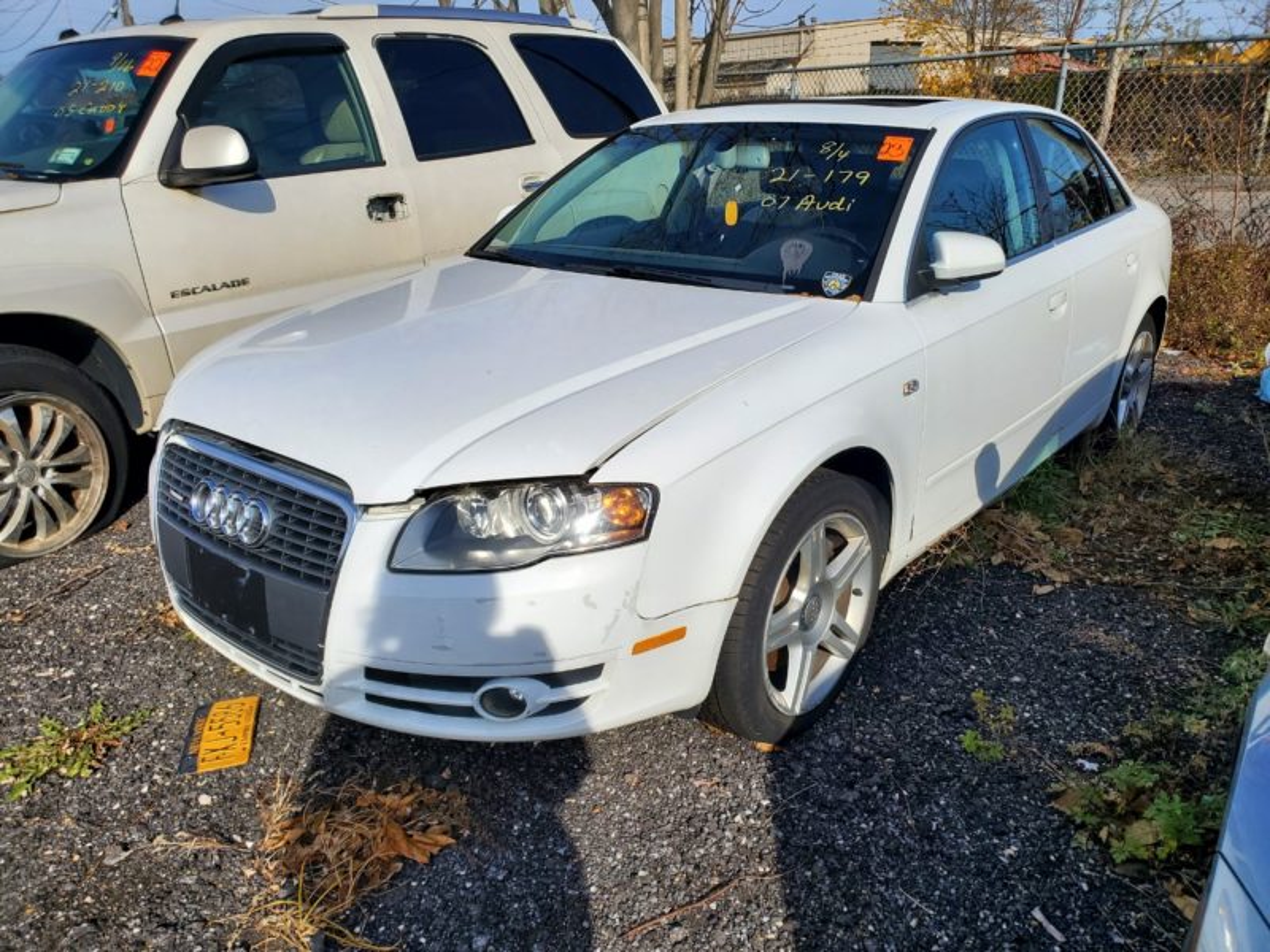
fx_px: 954
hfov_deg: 67.3
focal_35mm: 26
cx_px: 635
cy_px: 476
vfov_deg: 53.1
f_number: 2.4
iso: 50
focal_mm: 4.3
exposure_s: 1/3687
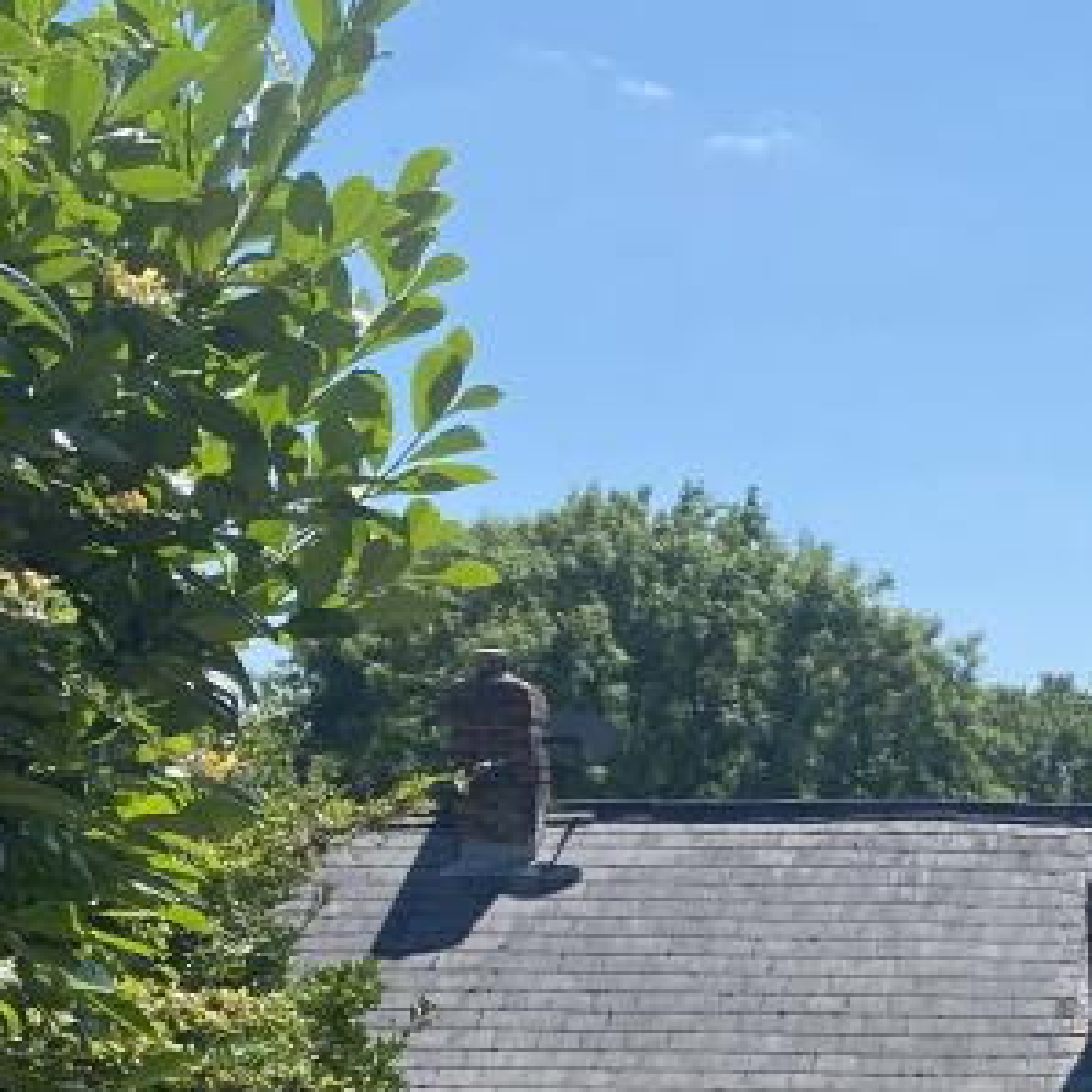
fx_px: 2820
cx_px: 1671
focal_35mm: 79
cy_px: 1370
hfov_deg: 19.0
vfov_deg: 20.3
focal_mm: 4.25
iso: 32
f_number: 1.8
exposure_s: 1/2183
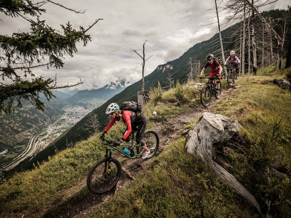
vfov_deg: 71.6
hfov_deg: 87.8
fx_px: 151
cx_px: 146
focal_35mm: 18
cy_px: 109
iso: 400
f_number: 4
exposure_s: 1/1700
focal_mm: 23
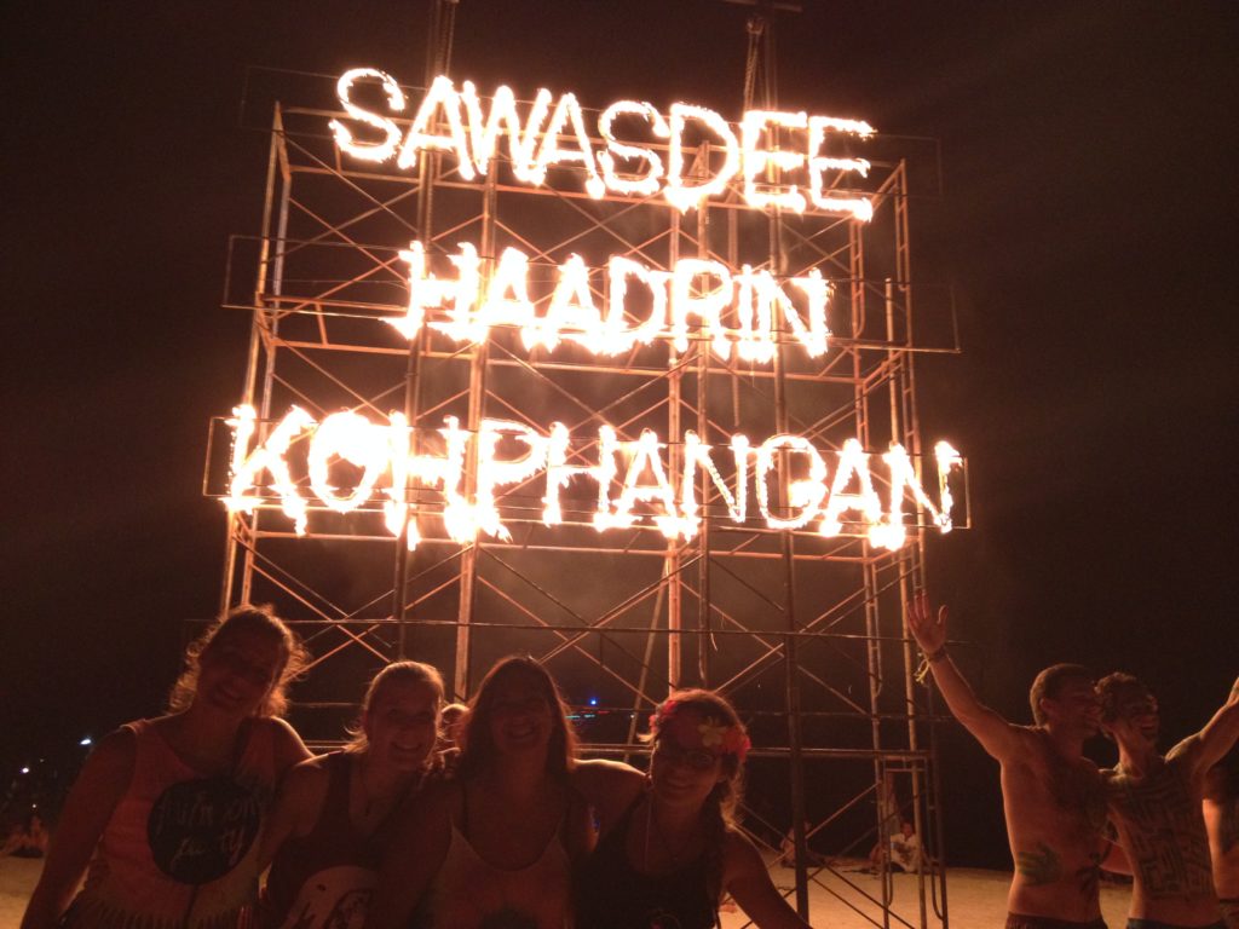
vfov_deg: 40.7
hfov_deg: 52.6
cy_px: 464
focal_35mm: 35
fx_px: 1253
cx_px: 620
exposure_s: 1/20
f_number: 2.4
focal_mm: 4.28
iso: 200
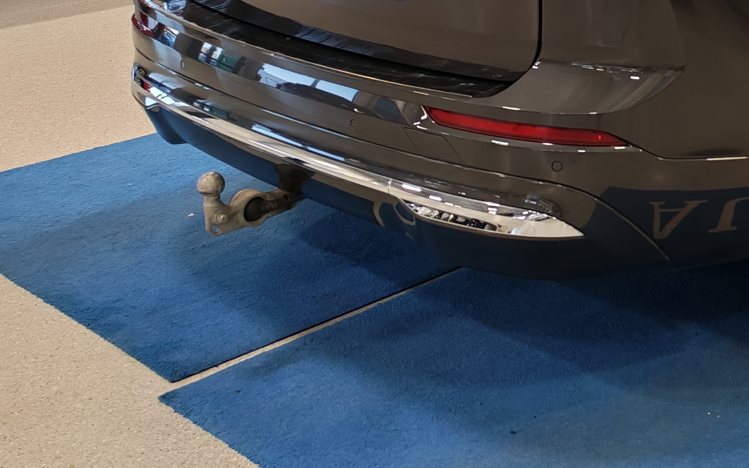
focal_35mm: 70
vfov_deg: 18.0
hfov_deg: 27.8
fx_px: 1429
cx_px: 738
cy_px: -38
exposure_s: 1/100
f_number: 1.9
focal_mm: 6.12
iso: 126
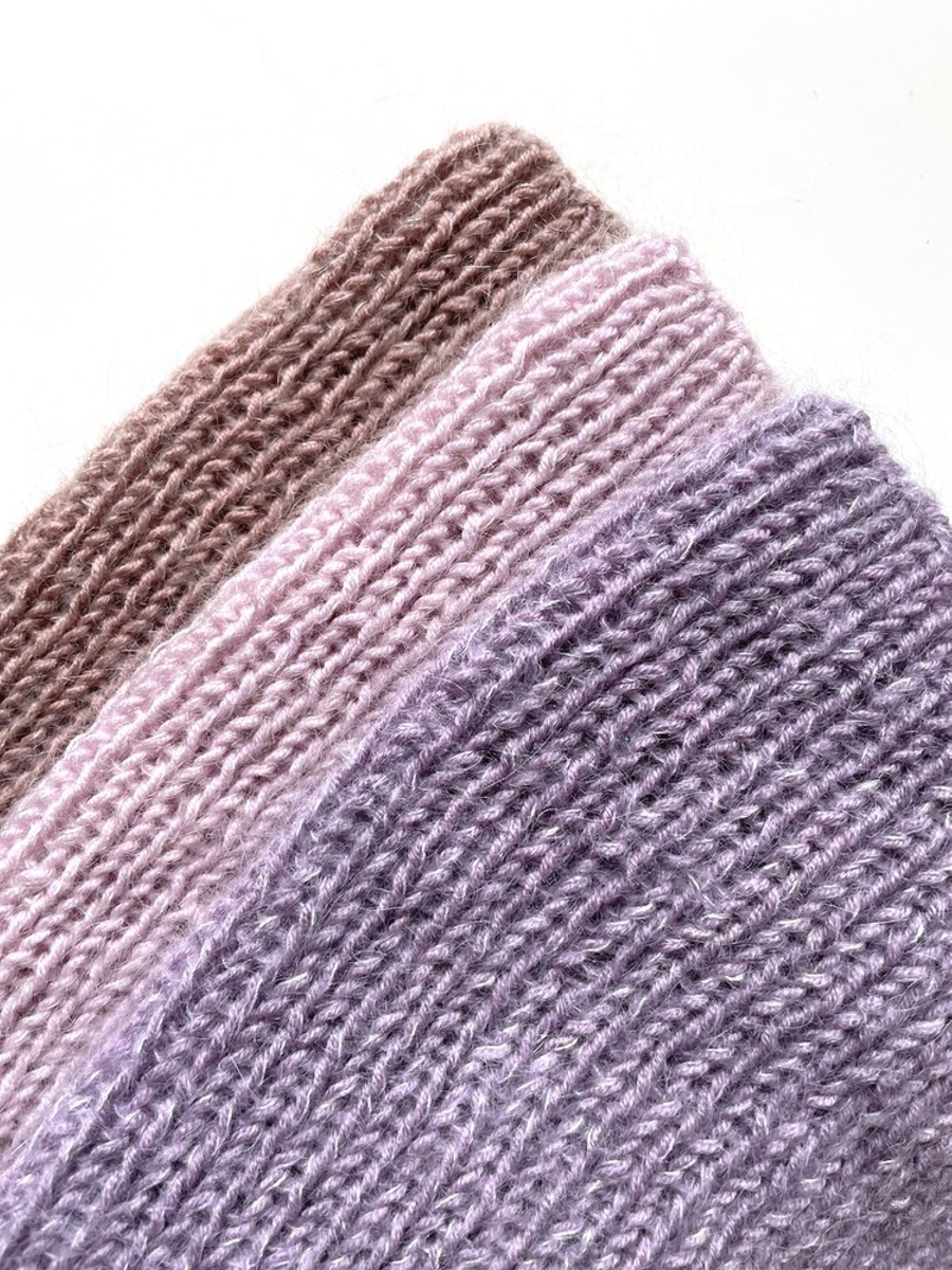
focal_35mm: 26
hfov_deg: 53.1
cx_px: 476
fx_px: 953
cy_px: 635
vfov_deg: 67.3
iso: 64
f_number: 1.6
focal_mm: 4.2
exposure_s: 1/121
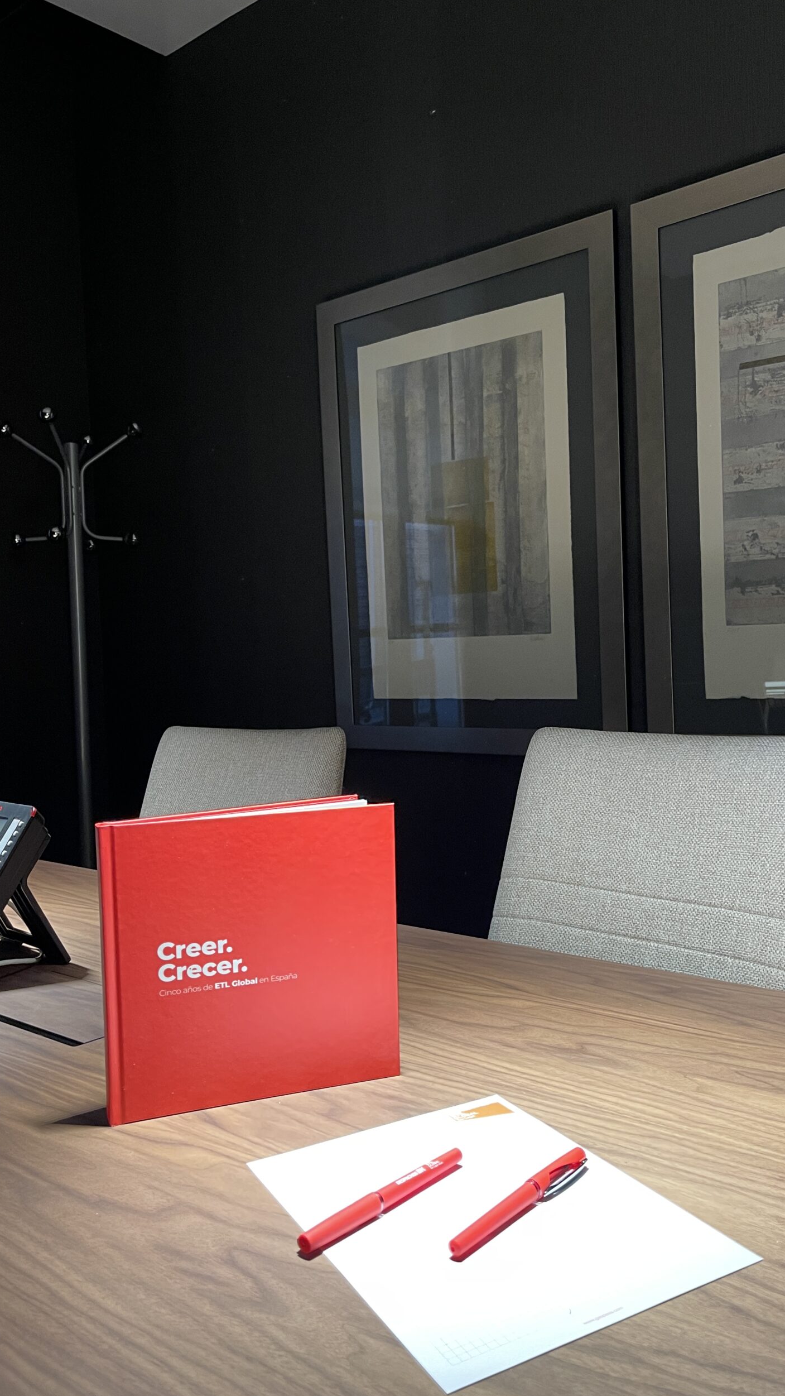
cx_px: 483
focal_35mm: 29
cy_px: 698
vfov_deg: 66.1
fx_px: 1073
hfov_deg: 40.0
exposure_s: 1/60
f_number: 1.6
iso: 160
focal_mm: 5.1
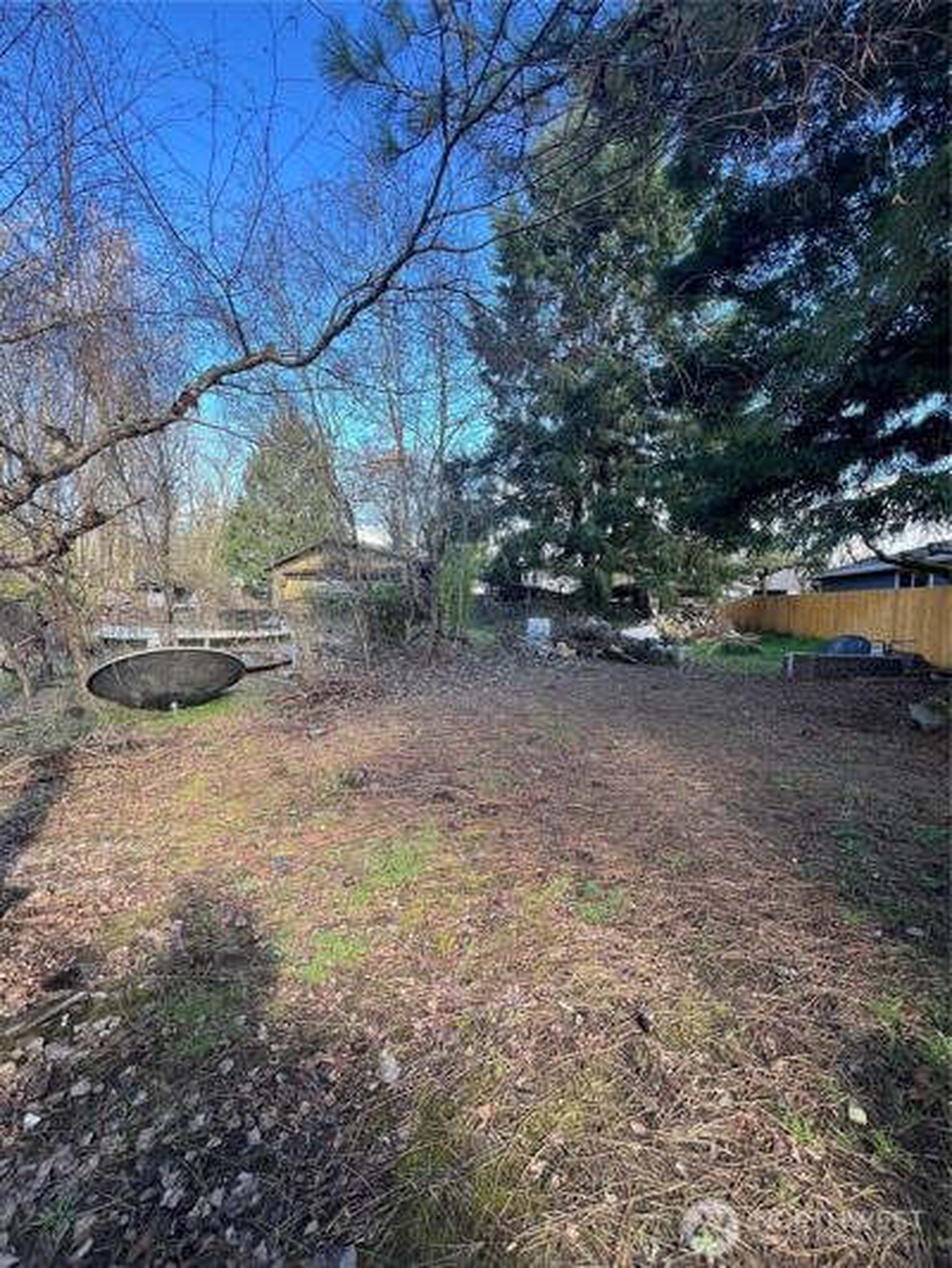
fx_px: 477
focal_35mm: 13
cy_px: 634
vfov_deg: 106.2
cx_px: 476
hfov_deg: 89.9
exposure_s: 1/132
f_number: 1.8
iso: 32
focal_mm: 1.57
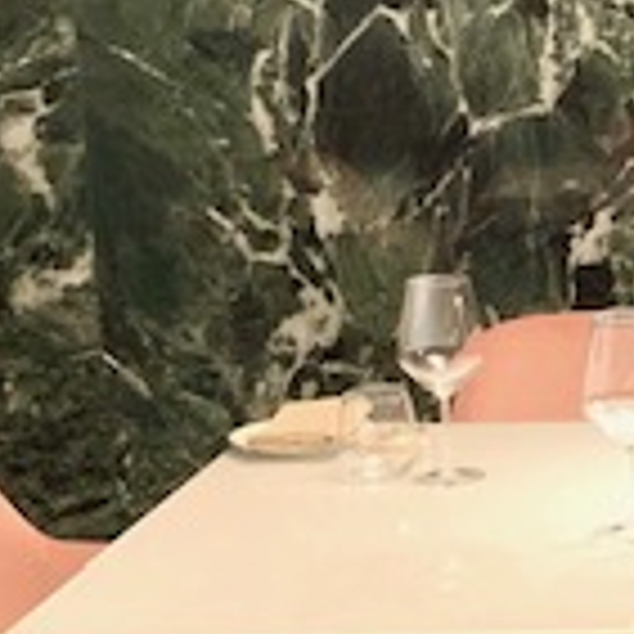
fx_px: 2155
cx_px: 881
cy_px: 387
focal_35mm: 104
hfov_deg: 15.7
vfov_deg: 16.7
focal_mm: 4.25
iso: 400
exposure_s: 1/25
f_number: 1.8
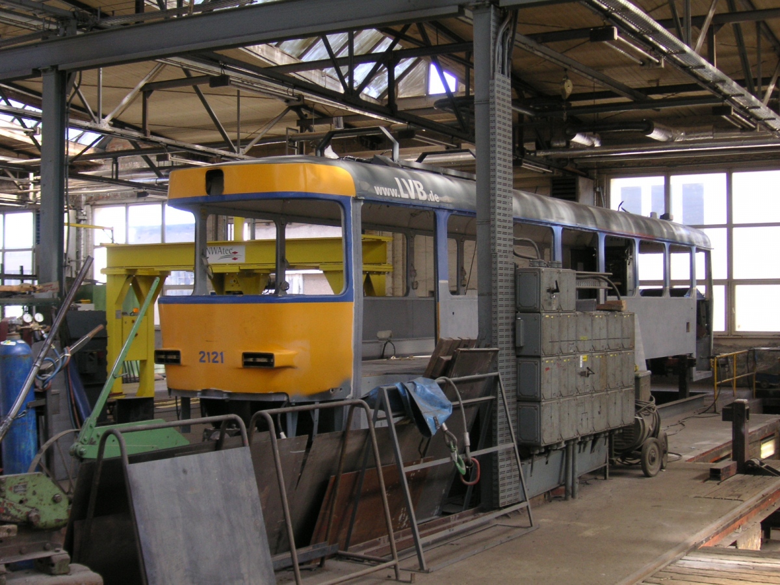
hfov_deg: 38.2
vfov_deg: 29.1
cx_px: 390
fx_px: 1127
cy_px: 292
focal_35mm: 50
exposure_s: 1/45
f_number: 3.4
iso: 80
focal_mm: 8.4
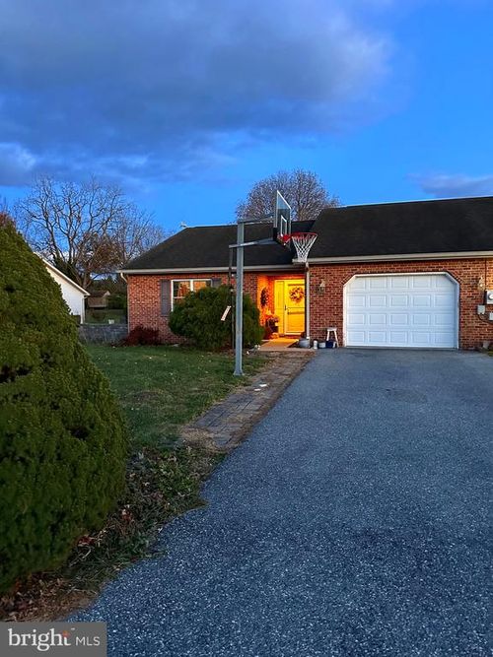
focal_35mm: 24
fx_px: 456
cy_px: 328
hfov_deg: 56.8
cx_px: 246
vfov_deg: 71.6
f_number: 1.78
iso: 1000
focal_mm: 6.86
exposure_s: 1/38
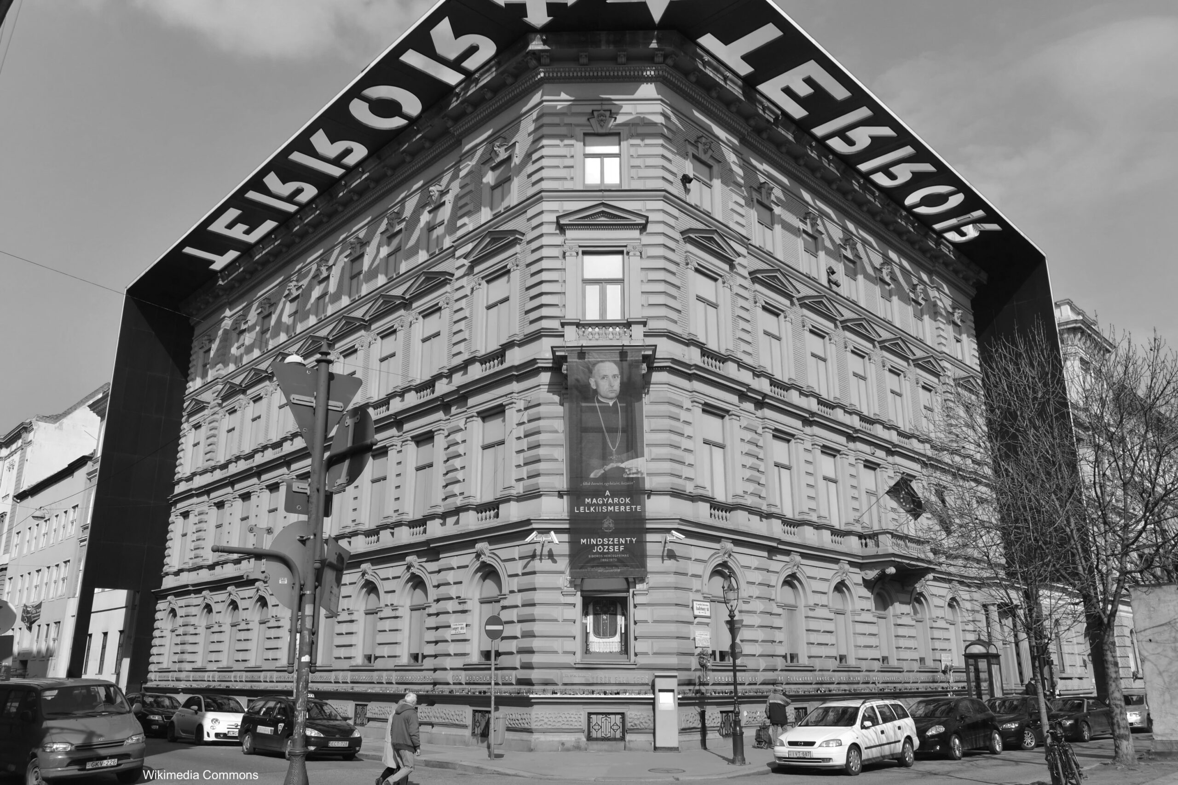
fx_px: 883
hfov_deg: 67.4
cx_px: 589
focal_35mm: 27
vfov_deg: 47.9
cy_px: 392
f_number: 9
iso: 100
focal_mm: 18
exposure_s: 1/320
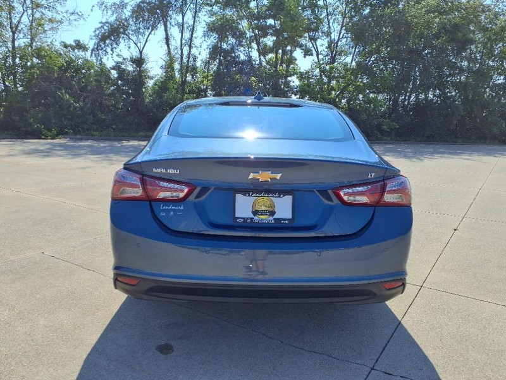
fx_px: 395
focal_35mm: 27
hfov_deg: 65.3
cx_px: 253
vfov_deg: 51.4
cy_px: 190
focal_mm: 3.58
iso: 40
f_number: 1.9
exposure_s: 1/2500
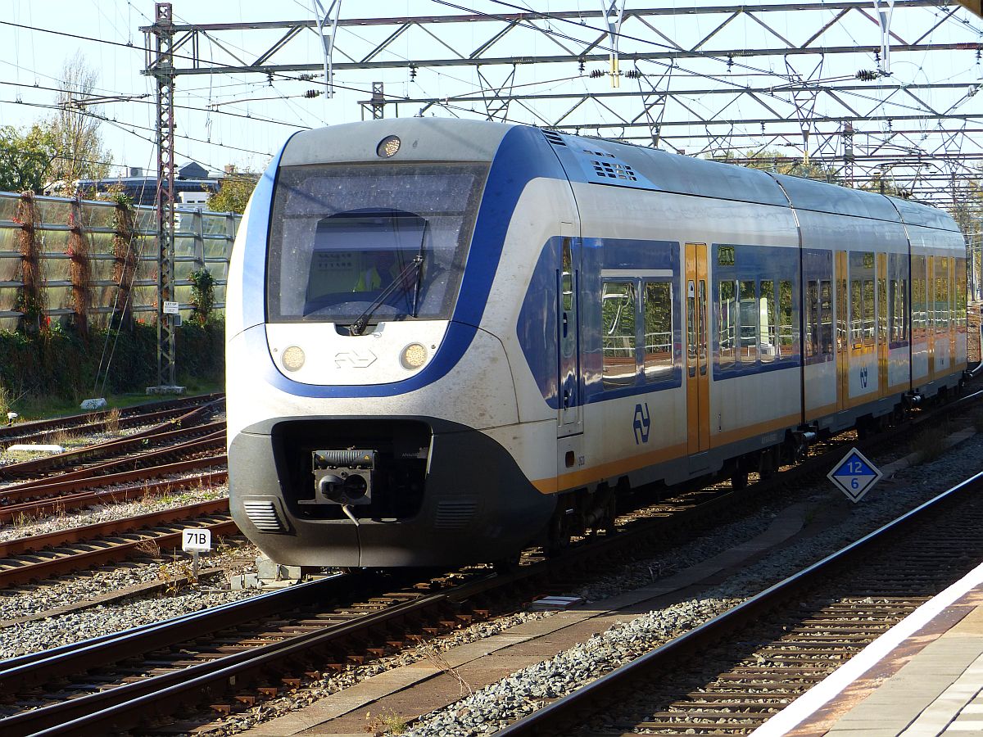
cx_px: 492
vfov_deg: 10.7
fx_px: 3919
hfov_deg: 14.3
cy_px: 368
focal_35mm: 138
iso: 100
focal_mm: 24.8
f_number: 3.2
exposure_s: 1/500
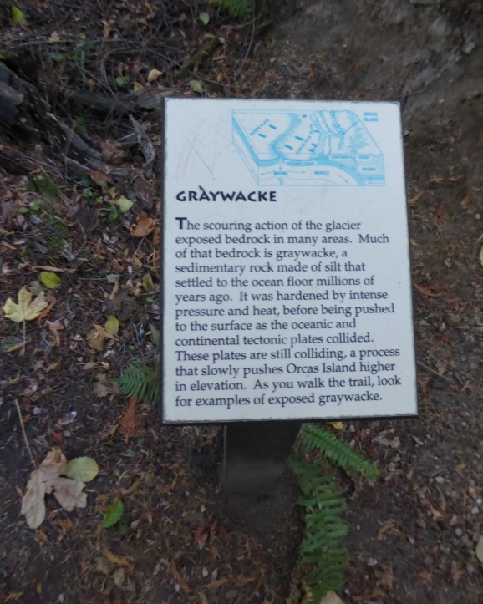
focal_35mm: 27
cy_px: 277
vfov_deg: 64.0
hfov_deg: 53.2
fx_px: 483
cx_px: 248
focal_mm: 4.3
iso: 800
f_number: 3.3
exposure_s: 1/20
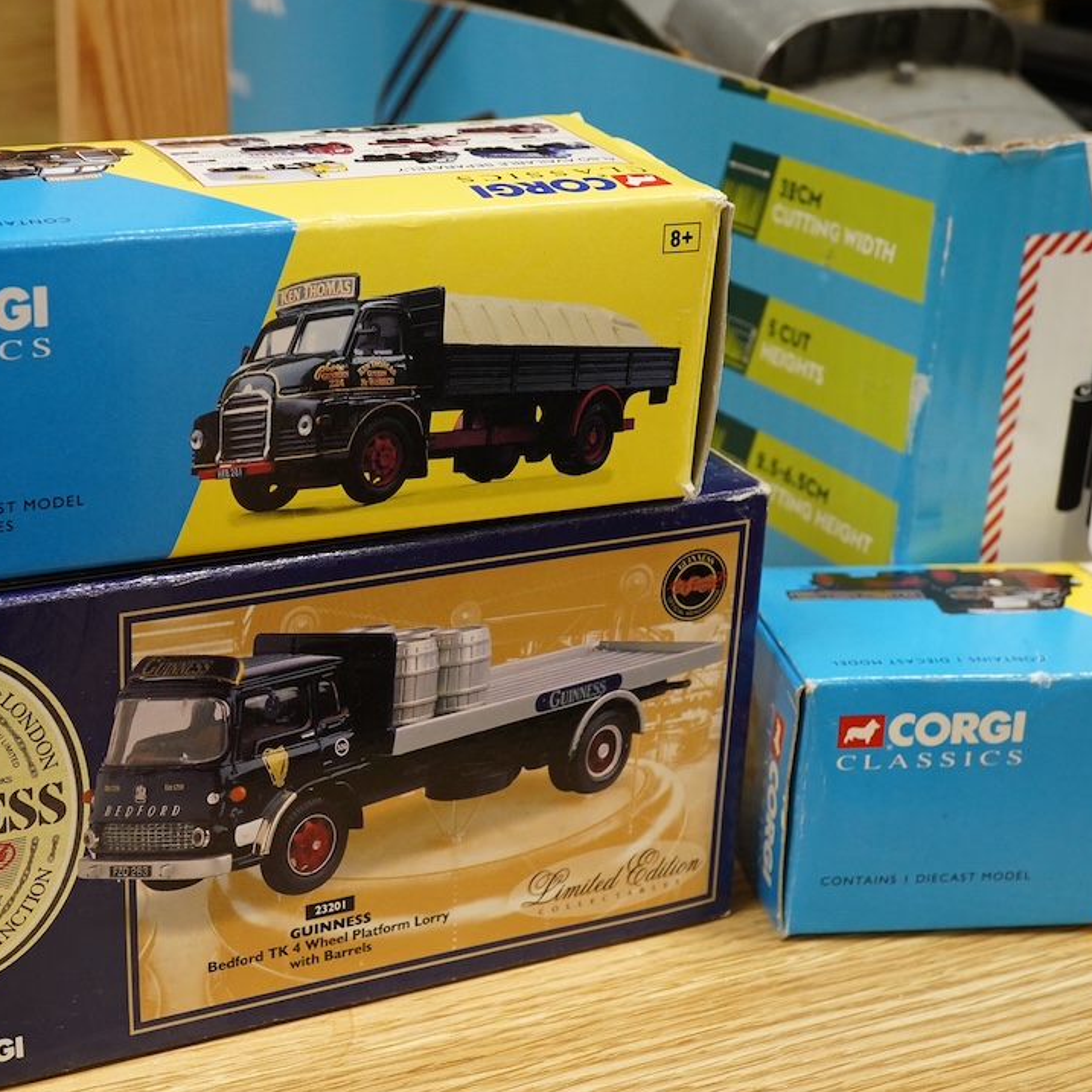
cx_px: 353
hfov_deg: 28.4
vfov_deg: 28.6
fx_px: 2141
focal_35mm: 60
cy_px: 567
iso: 2000
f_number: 10
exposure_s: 1/100
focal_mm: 30
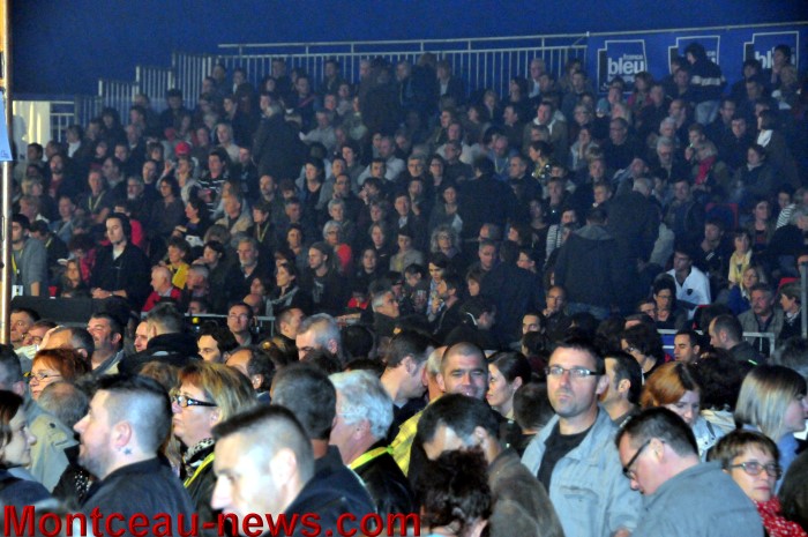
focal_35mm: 120
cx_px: 404
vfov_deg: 11.4
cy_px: 268
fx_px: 2690
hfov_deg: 17.1
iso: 3200
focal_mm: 80
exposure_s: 1/60
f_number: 7.1
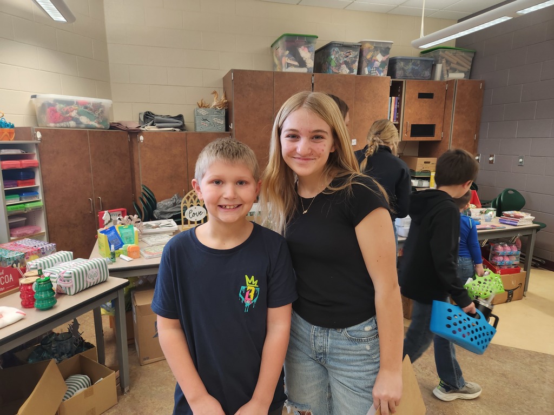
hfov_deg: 73.9
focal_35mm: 23
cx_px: 277
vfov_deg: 58.9
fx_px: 368
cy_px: 208
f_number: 1.8
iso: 100
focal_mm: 5.4
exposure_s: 1/120
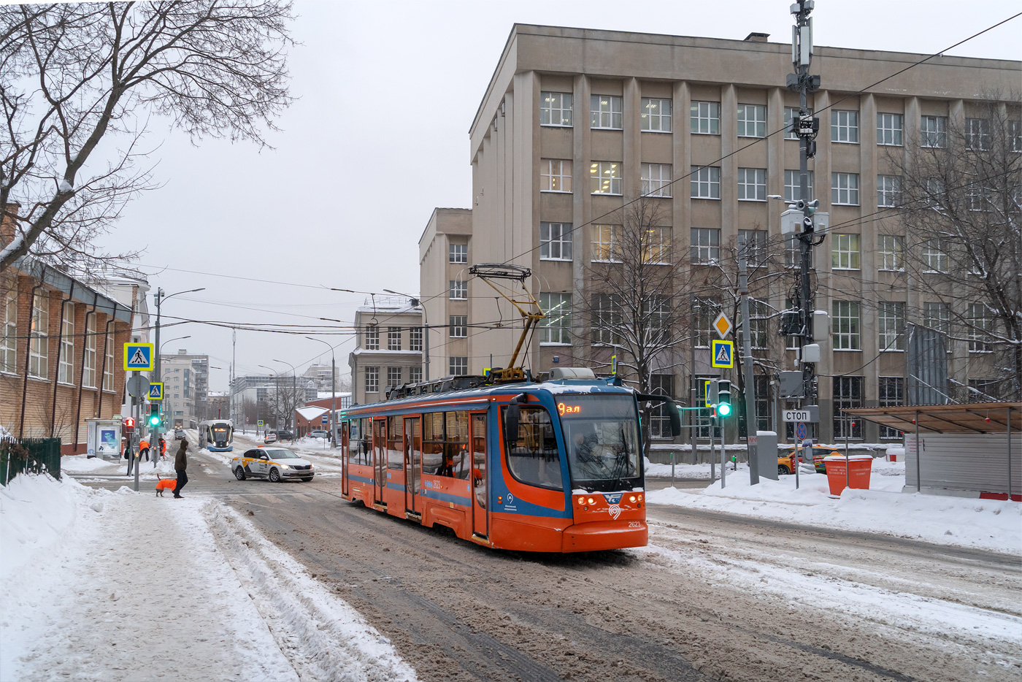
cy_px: 341
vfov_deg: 42.3
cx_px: 511
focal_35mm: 31
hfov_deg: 60.3
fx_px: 880
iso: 1600
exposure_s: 1/320
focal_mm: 31
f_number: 5.6
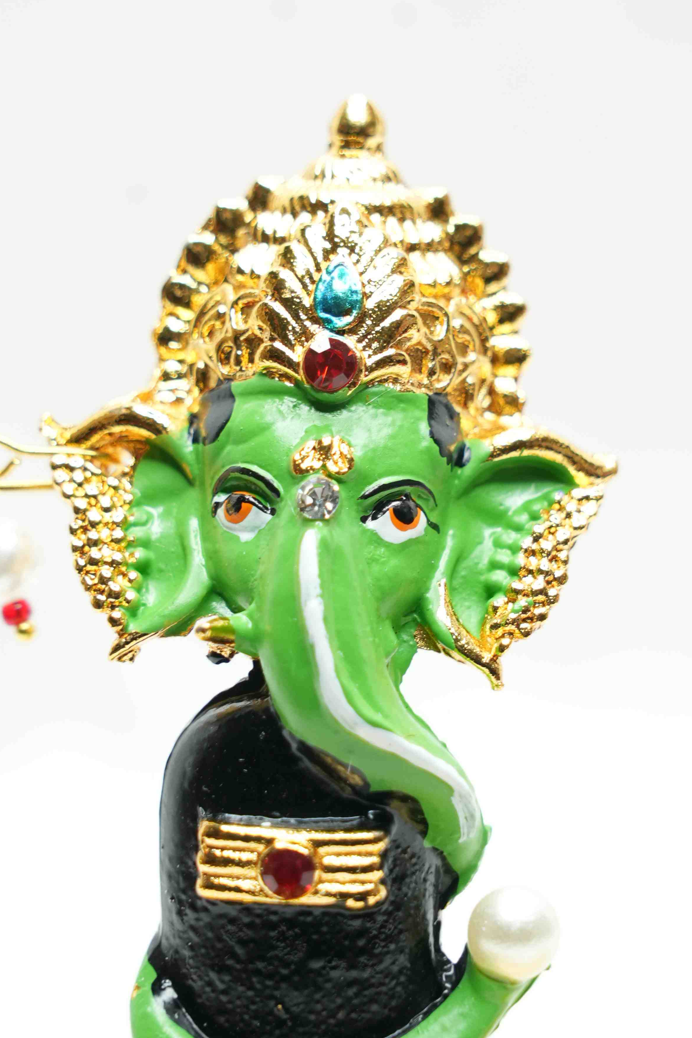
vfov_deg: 9.9
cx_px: 391
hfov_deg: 6.6
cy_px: 498
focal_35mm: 208
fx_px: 5998
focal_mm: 105
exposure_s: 1/50
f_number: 7.1
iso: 640
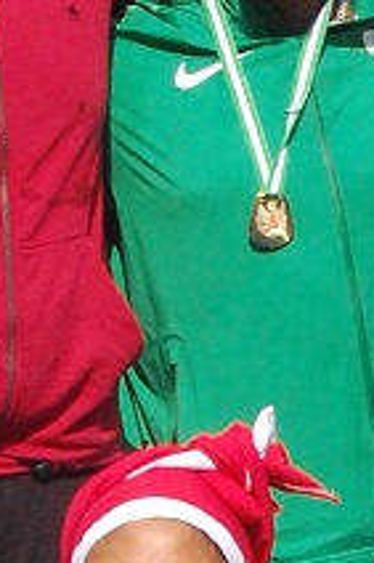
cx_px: 379
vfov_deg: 4.8
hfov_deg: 3.2
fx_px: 6633
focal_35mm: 425
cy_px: 722
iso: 800
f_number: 13
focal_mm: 40
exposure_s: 1/640
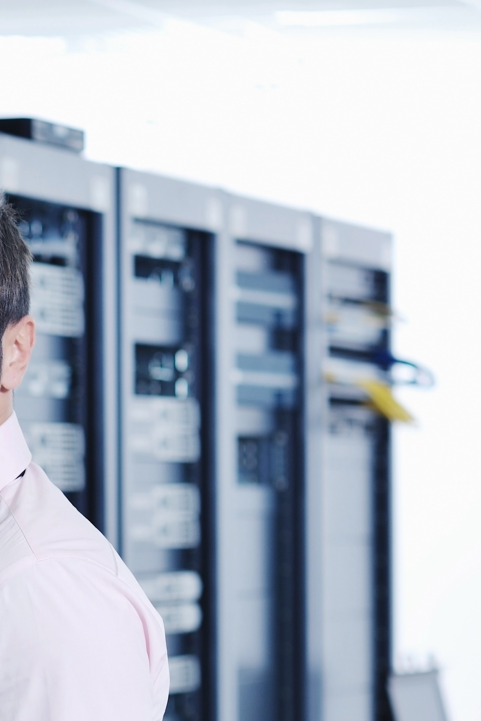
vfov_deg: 9.0
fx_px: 4549
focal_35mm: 227
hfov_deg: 5.9
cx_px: -414
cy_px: 627
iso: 50
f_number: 3.5
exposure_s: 1/100
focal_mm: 85
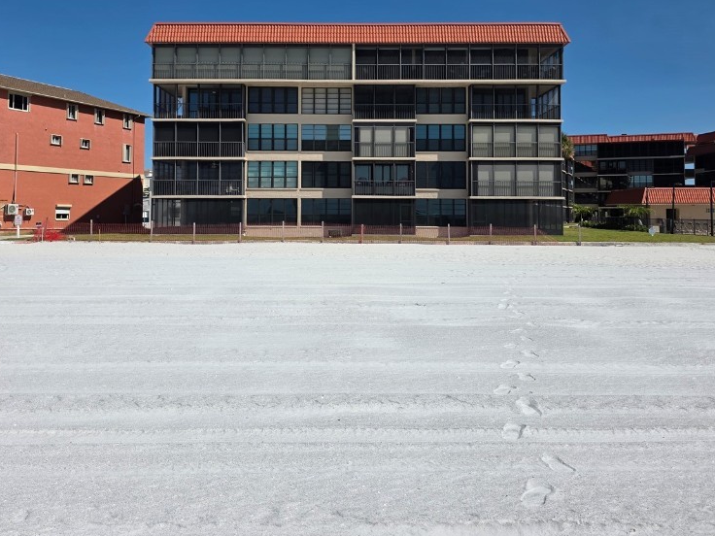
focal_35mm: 32
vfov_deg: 43.6
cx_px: 351
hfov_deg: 56.8
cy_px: 184
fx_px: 661
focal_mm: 6.3
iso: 50
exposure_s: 1/7944
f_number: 1.7
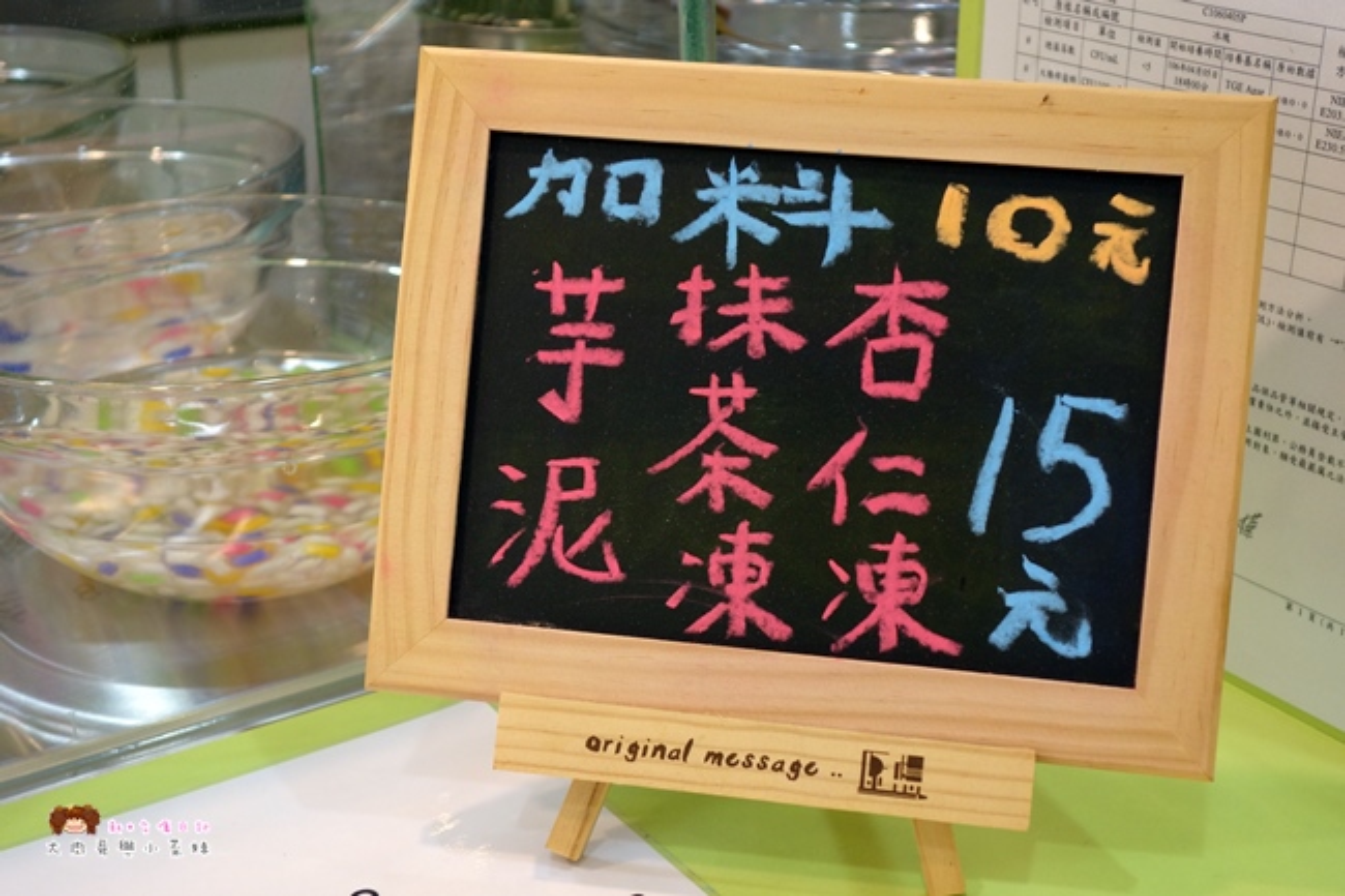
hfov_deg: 42.8
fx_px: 1718
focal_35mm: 46
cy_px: 448
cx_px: 672
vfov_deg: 29.2
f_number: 3.2
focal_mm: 16.99
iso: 250
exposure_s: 1/50
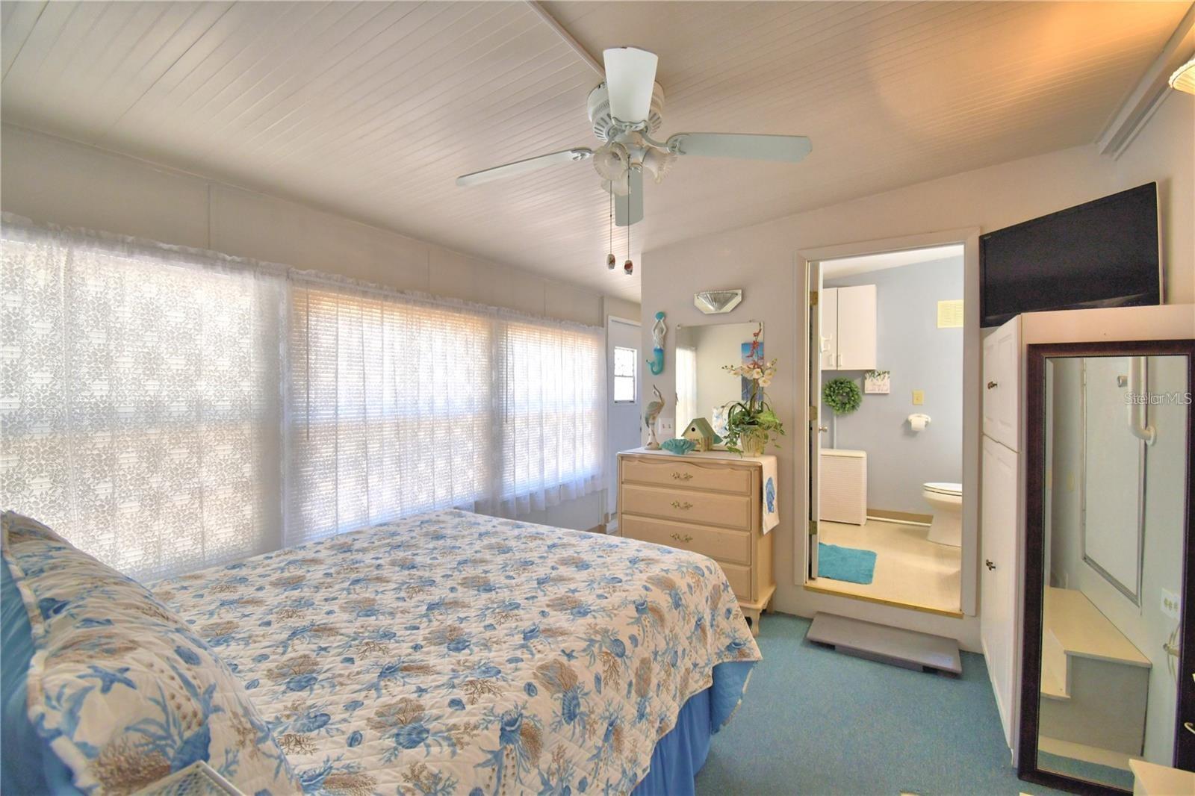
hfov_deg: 100.4
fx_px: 498
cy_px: 398
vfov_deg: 77.3
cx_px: 598
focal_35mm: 15
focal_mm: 10
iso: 360
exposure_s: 1/125
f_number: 4.5
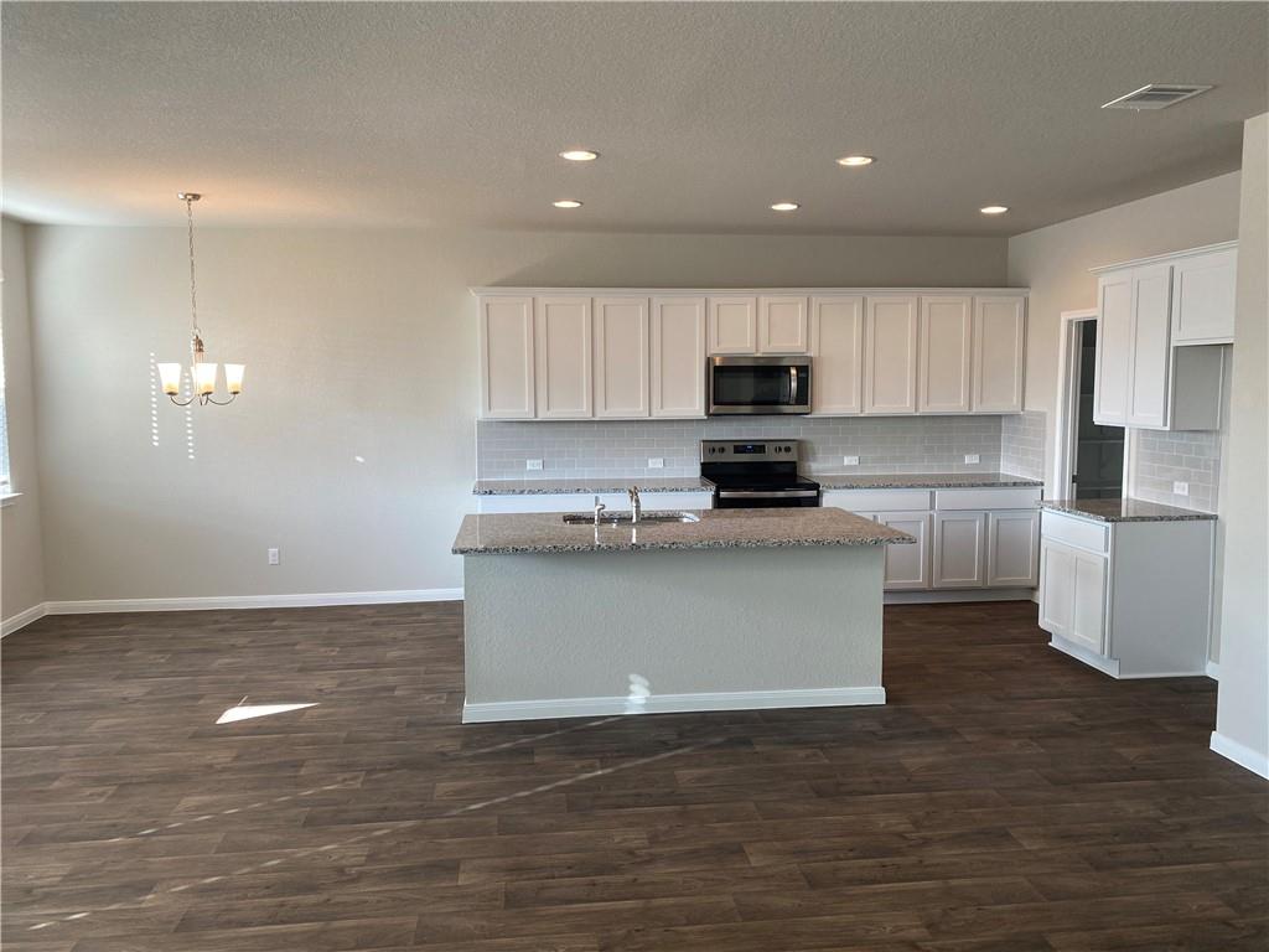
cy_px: 476
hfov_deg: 67.3
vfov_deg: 53.1
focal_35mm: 26
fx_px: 953
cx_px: 634
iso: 100
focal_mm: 4.25
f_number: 1.8
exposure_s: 1/120
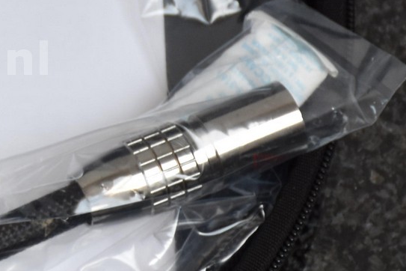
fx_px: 4184
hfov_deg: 5.5
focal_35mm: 371
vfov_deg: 3.7
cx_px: -256
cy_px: 57
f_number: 5
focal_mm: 56
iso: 400
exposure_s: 1/100
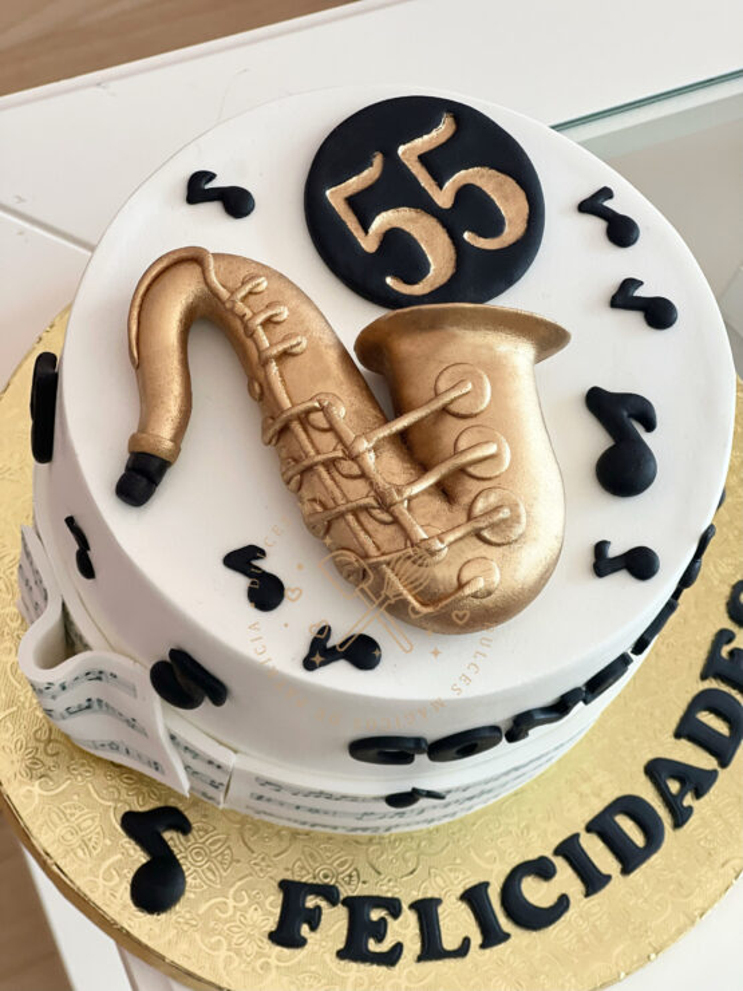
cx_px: 372
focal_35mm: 77
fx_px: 2204
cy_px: 496
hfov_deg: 19.1
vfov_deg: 25.3
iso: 64
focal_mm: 9
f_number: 2.8
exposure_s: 1/121
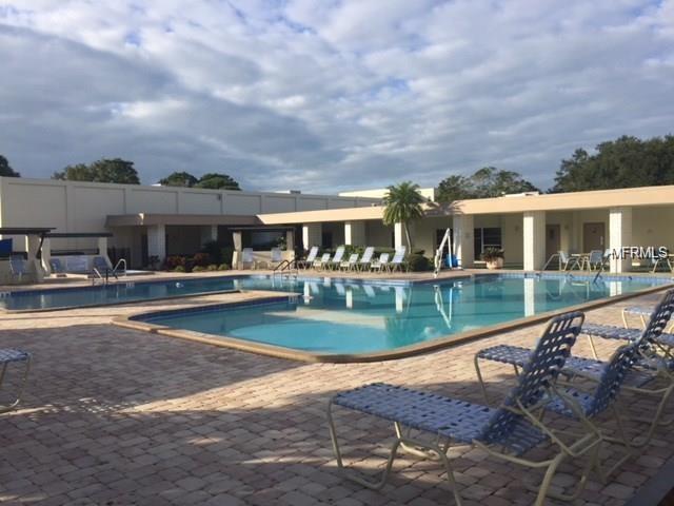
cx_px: 337
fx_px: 565
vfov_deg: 48.2
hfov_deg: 61.7
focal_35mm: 29
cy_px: 253
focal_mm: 4.15
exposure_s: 1/1721
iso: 32
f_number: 2.2
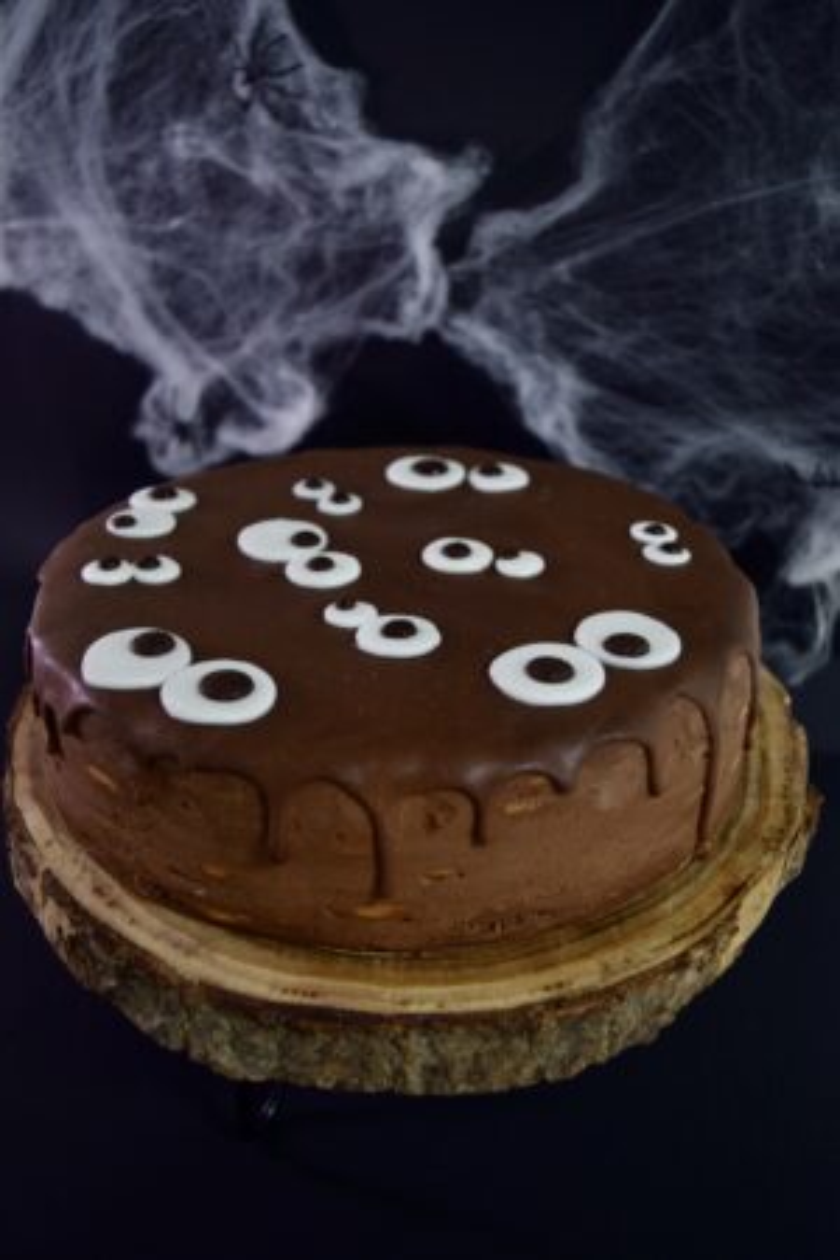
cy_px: 630
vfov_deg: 57.2
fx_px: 1155
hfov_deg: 40.0
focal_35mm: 33
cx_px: 420
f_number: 4.5
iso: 100
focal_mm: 22
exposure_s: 1/8
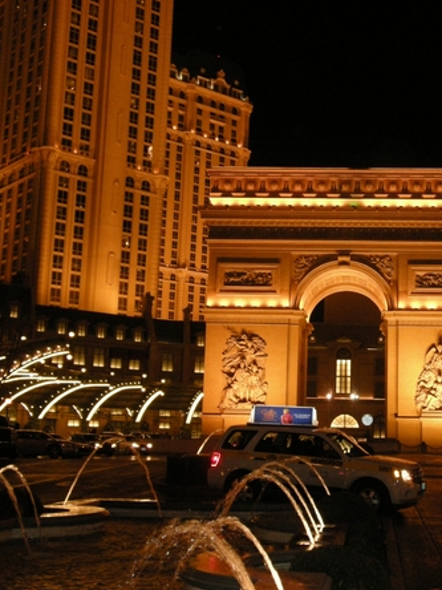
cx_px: 340
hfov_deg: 28.6
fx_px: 851
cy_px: 295
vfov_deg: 38.2
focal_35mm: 50
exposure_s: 1/30
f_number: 2.8
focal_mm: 7.9
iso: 401
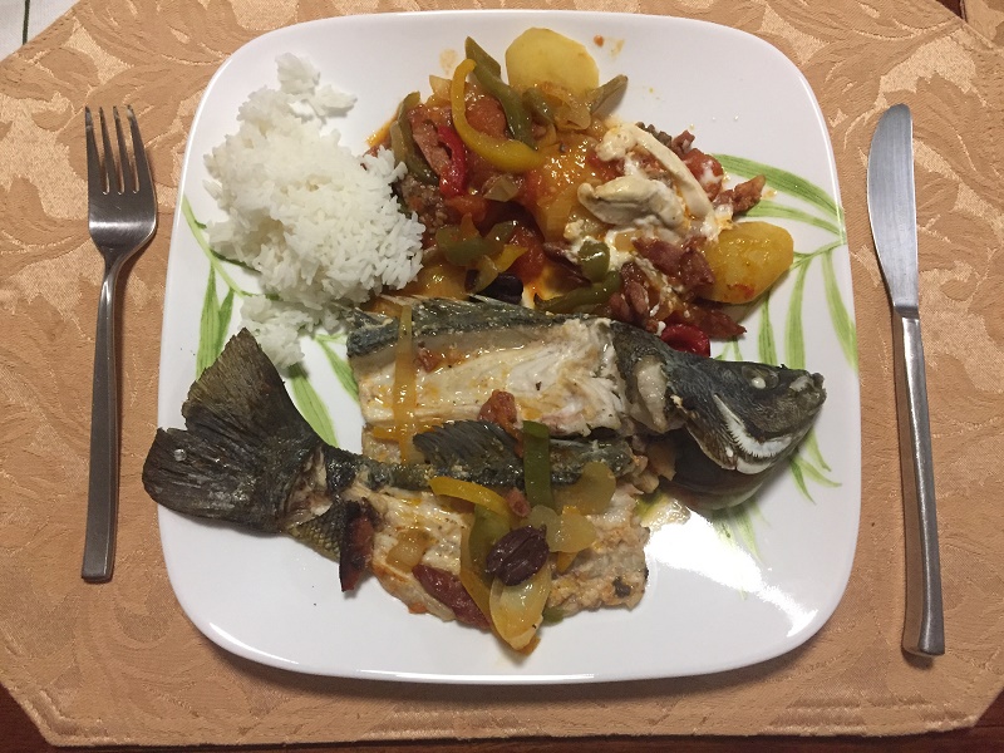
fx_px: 841
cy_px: 376
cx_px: 502
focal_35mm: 29
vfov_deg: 48.2
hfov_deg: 61.7
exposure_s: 1/25
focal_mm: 4.15
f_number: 2.2
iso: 250
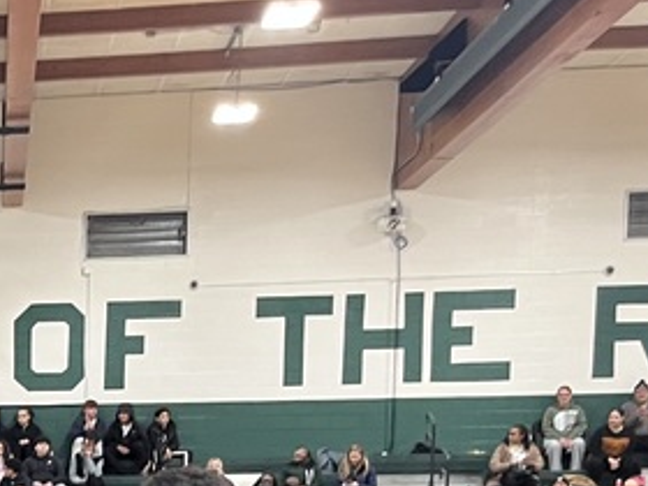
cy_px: 680
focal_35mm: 95
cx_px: -391
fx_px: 1778
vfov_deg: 14.7
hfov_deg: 17.9
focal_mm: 5.1
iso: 100
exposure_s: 1/60
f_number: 1.6
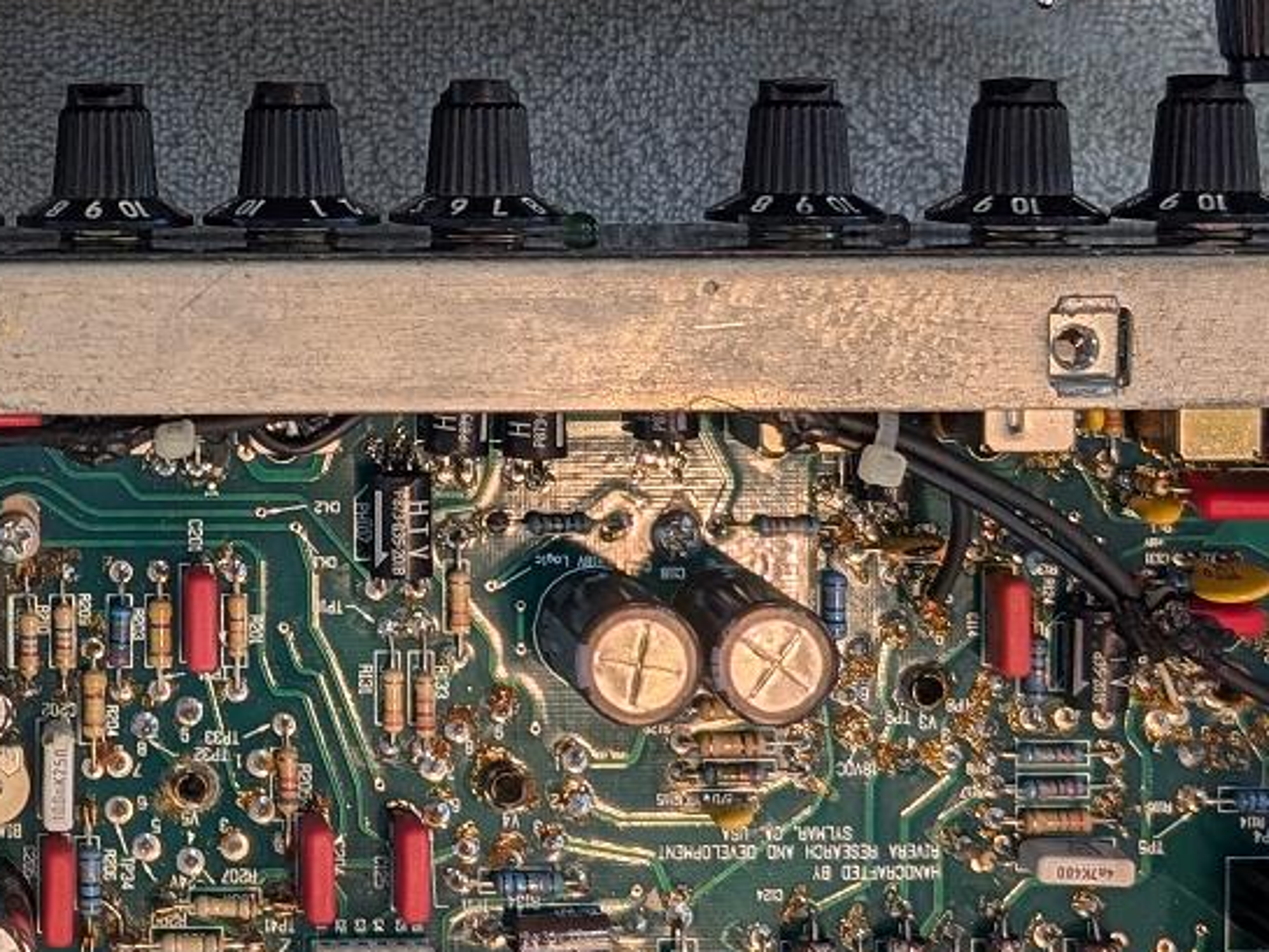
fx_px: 3300
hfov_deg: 21.0
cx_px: -5
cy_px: 91
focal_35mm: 90
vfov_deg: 16.2
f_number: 1.68
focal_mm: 6.9
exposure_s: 1/311
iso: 20
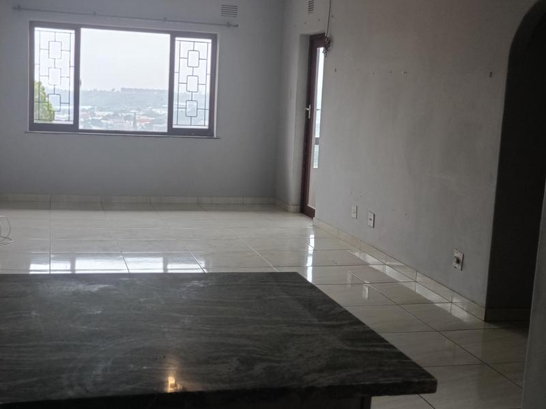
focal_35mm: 47
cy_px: 204
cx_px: 273
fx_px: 741
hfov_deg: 40.4
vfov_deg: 30.9
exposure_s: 1/50
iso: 100
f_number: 4.5
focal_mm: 7.08
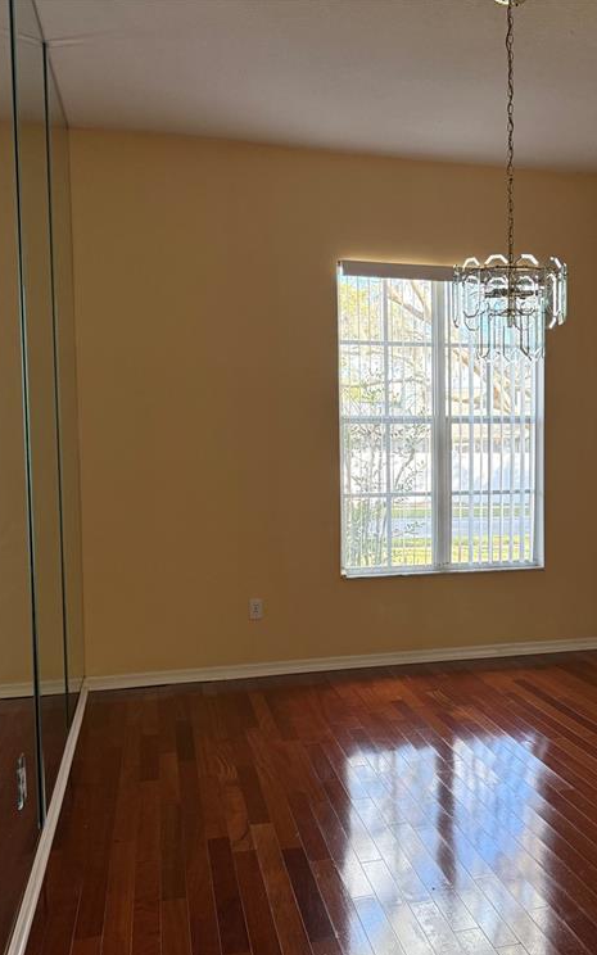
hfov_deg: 35.6
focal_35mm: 35
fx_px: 911
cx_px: 433
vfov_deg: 55.3
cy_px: 490
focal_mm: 6.76
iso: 200
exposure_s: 1/179
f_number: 1.78
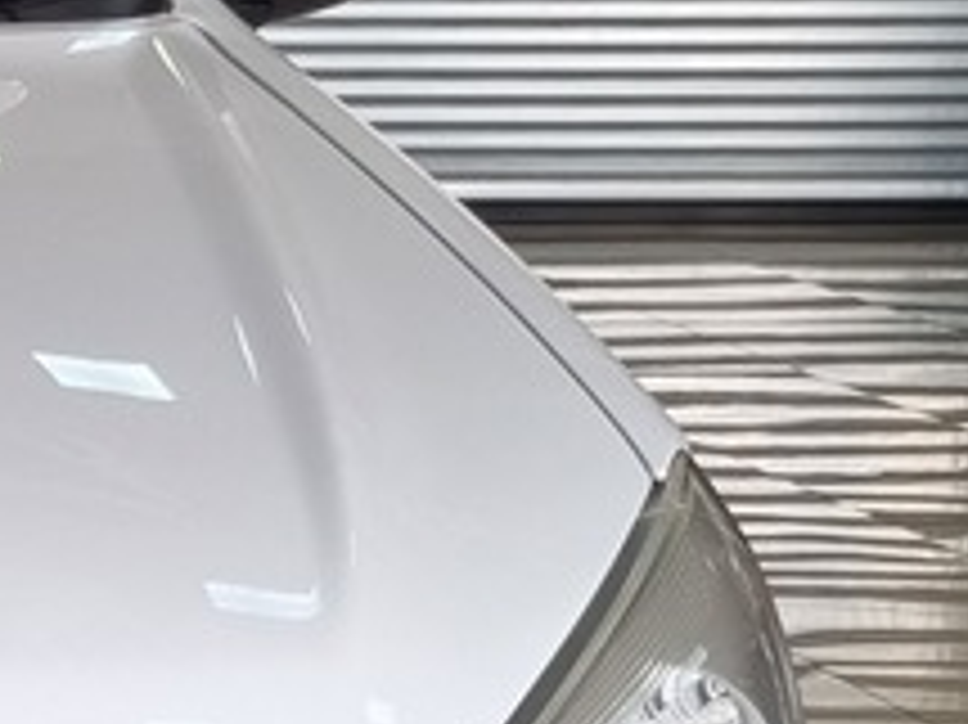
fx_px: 3466
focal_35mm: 124
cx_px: -950
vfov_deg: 11.8
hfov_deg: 13.6
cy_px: 675
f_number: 1.8
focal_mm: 5.4
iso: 50
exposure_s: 1/155
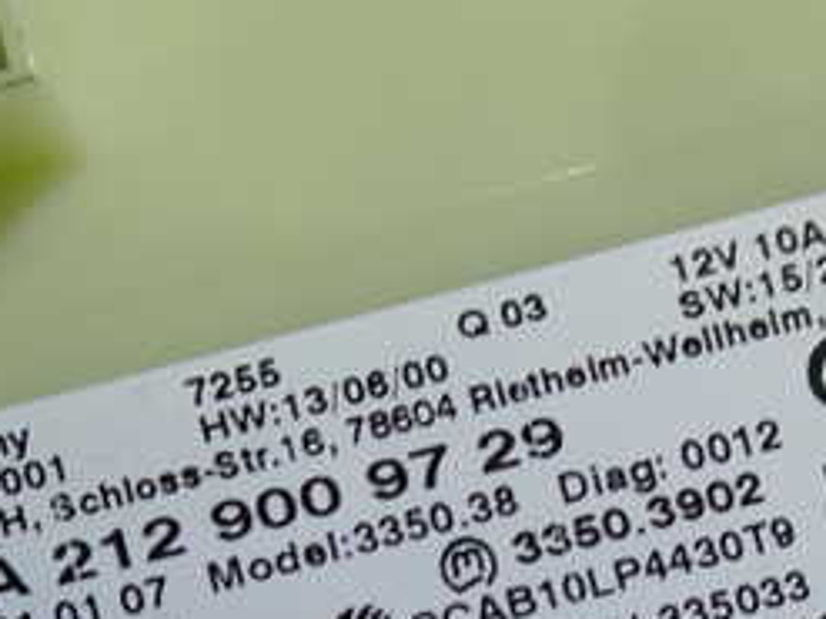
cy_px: 666
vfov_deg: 19.4
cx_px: 502
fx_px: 1741
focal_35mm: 73
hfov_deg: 26.6
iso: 125
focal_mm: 5.4
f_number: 2.3
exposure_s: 1/60
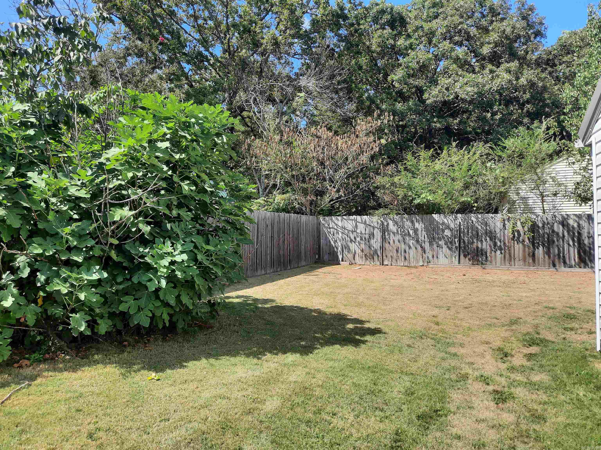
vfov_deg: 54.9
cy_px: 225
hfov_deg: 69.4
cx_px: 300
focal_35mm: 25
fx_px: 434
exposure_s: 1/495
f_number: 2
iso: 32
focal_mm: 4.6
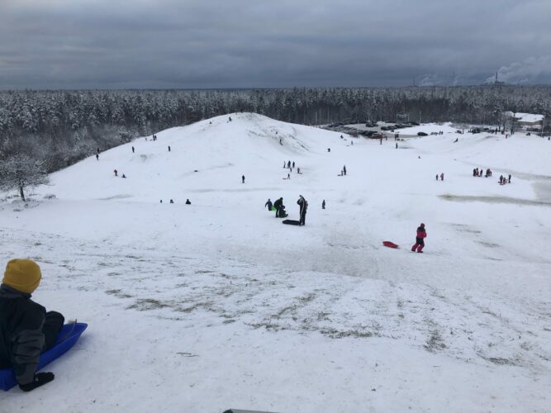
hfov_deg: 63.5
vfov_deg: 49.7
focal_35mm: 28
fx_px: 446
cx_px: 276
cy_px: 206
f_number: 1.8
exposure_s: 1/271
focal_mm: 3.99
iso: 20
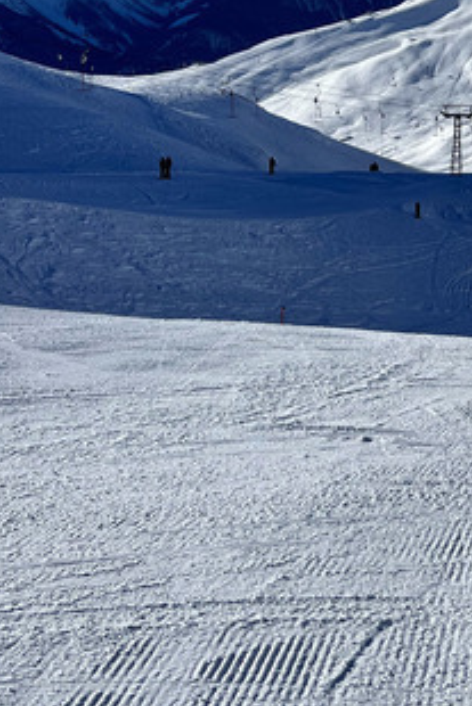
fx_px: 1316
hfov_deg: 19.6
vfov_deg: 28.2
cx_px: 497
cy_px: -2
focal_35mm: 67
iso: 50
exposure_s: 1/11364
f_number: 1.5
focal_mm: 5.7
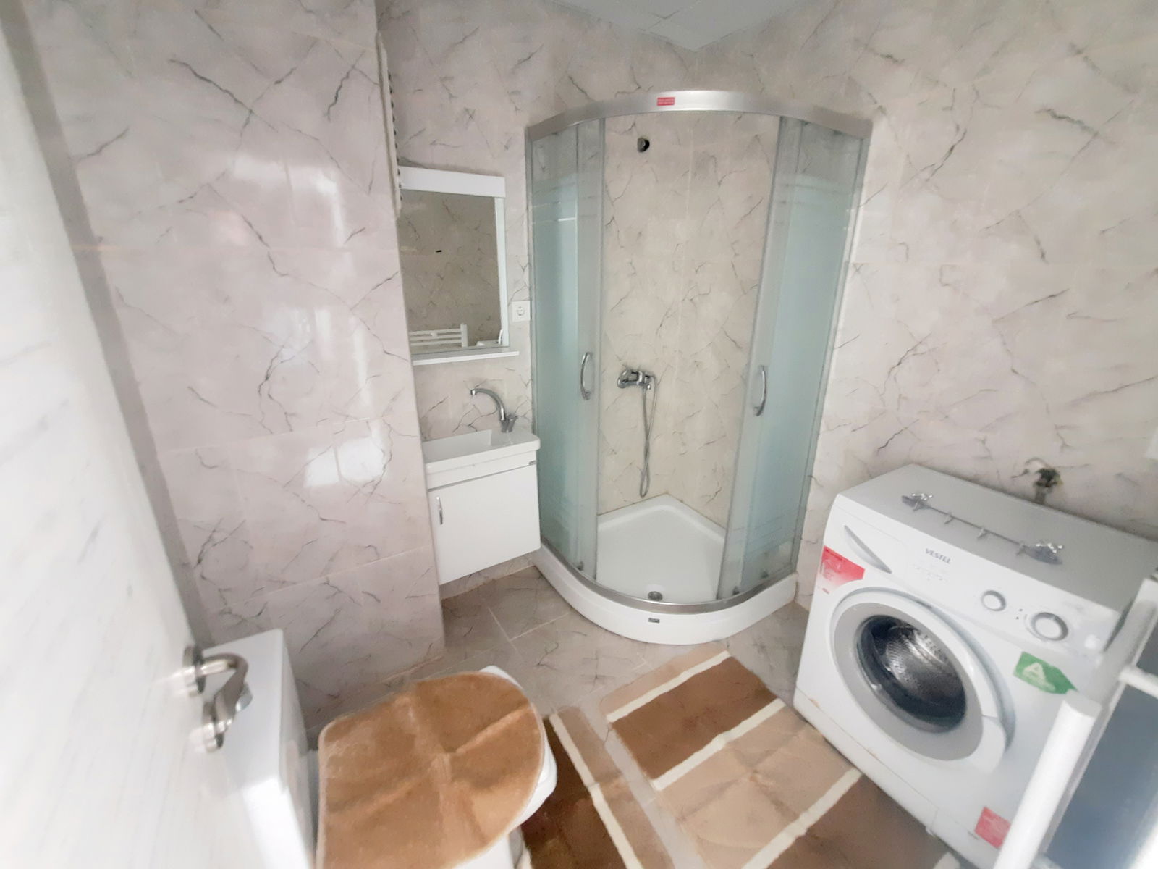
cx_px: 579
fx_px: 435
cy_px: 434
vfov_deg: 89.9
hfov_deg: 106.2
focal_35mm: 13
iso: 640
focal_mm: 1.74
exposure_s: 1/4
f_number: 2.2
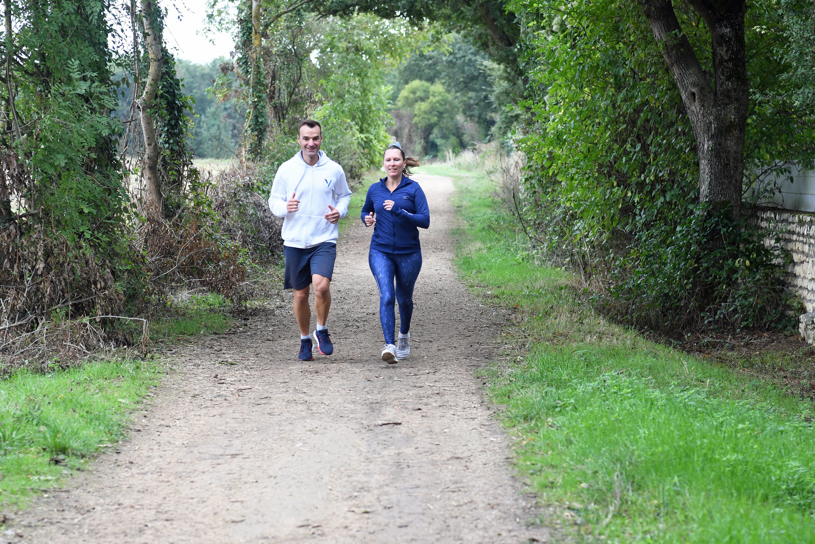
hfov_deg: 19.5
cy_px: 272
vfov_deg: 13.0
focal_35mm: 105
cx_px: 408
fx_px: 2377
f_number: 2.8
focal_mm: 70
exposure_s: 1/400
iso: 500
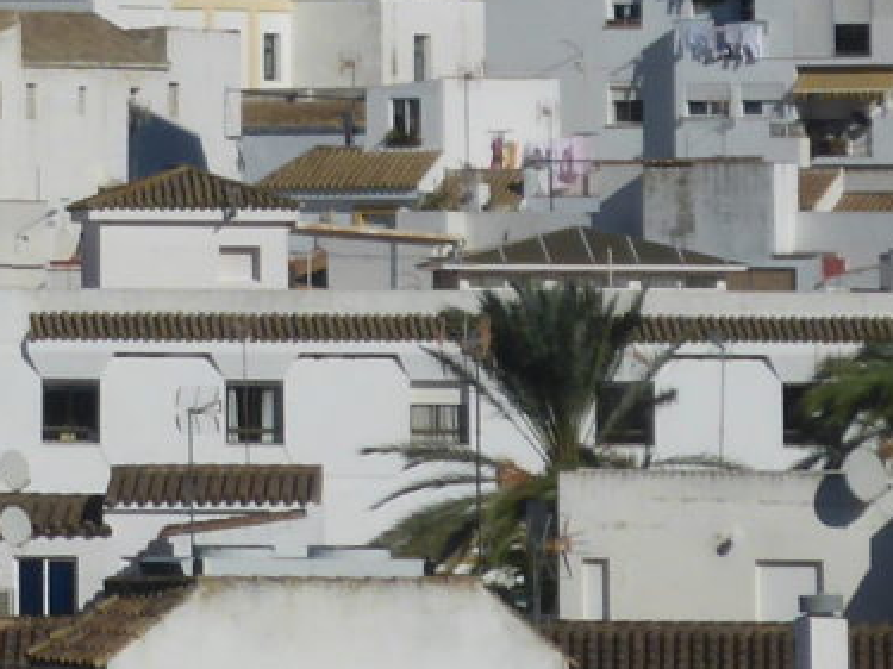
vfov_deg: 2.4
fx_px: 15886
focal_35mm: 616
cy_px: -188
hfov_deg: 3.2
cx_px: -188
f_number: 5.9
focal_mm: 22.8
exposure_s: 1/1300
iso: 100
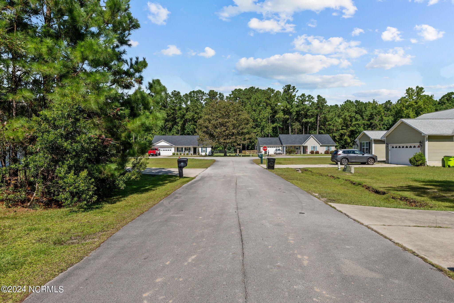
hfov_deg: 78.6
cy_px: 152
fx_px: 277
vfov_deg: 57.2
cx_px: 227
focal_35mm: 22
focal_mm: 22
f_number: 9
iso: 400
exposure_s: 1/640
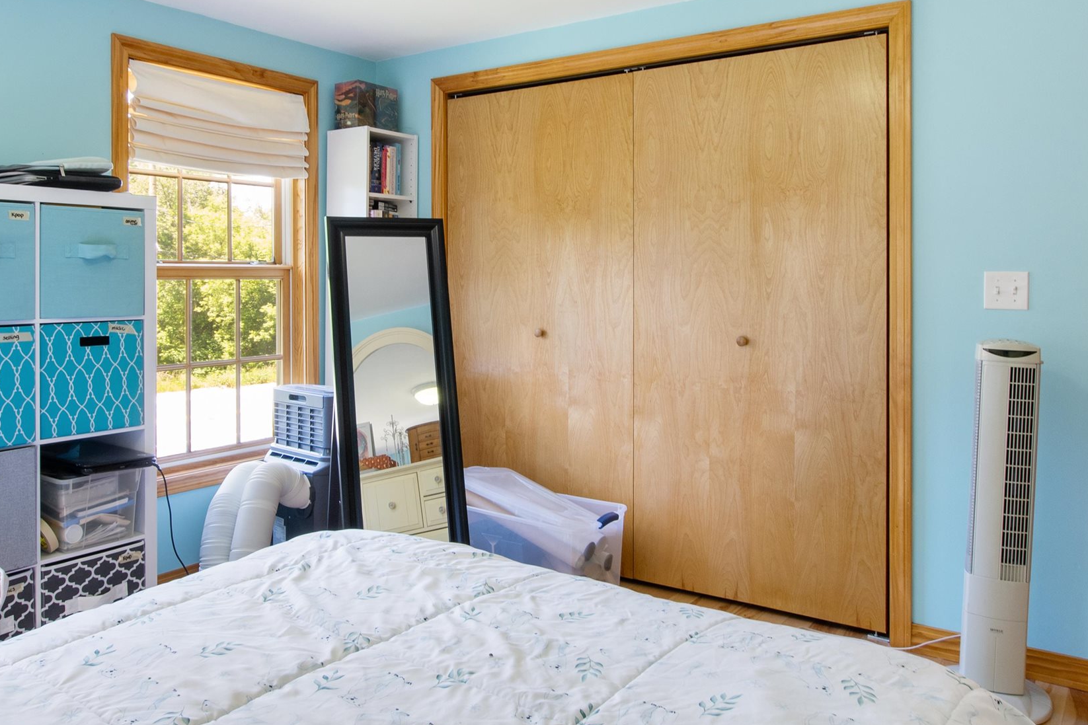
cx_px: 458
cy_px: 287
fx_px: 846
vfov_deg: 46.1
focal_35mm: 28
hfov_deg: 65.1
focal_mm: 10
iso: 100
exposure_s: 1/4
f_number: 8
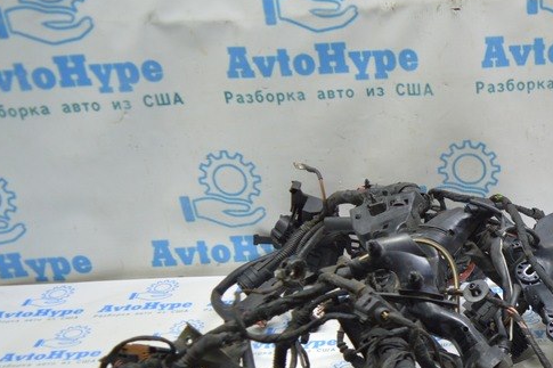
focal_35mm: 57
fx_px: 875
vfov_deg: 23.2
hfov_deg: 32.6
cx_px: 536
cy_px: 325
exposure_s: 1/40
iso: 400
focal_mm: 18
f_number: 3.5
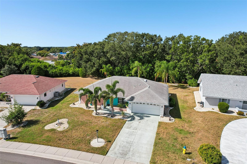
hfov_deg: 78.6
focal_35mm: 22
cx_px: 124
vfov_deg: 57.2
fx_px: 151
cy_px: 82
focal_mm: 8.4
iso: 140
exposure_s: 1/3000
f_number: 2.8
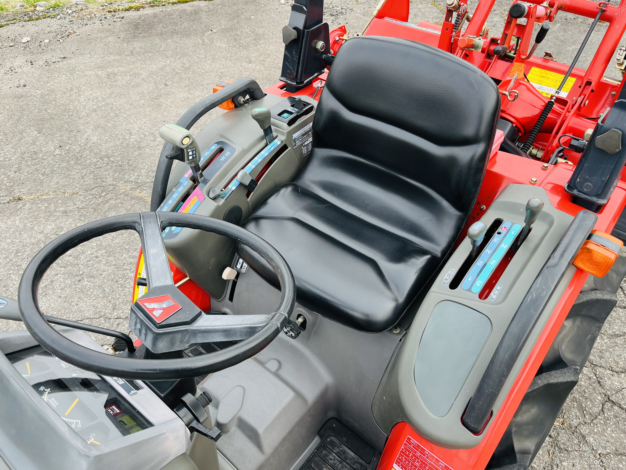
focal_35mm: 27
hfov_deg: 65.3
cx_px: 320
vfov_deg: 51.4
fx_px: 488
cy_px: 234
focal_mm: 5.1
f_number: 1.6
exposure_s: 1/261
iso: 40
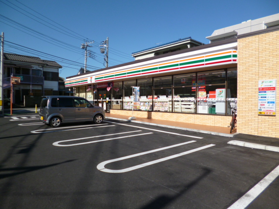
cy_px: 104
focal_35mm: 24
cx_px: 140
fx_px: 193
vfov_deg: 56.8
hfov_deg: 71.6
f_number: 9
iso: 100
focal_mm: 4.3
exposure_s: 1/160
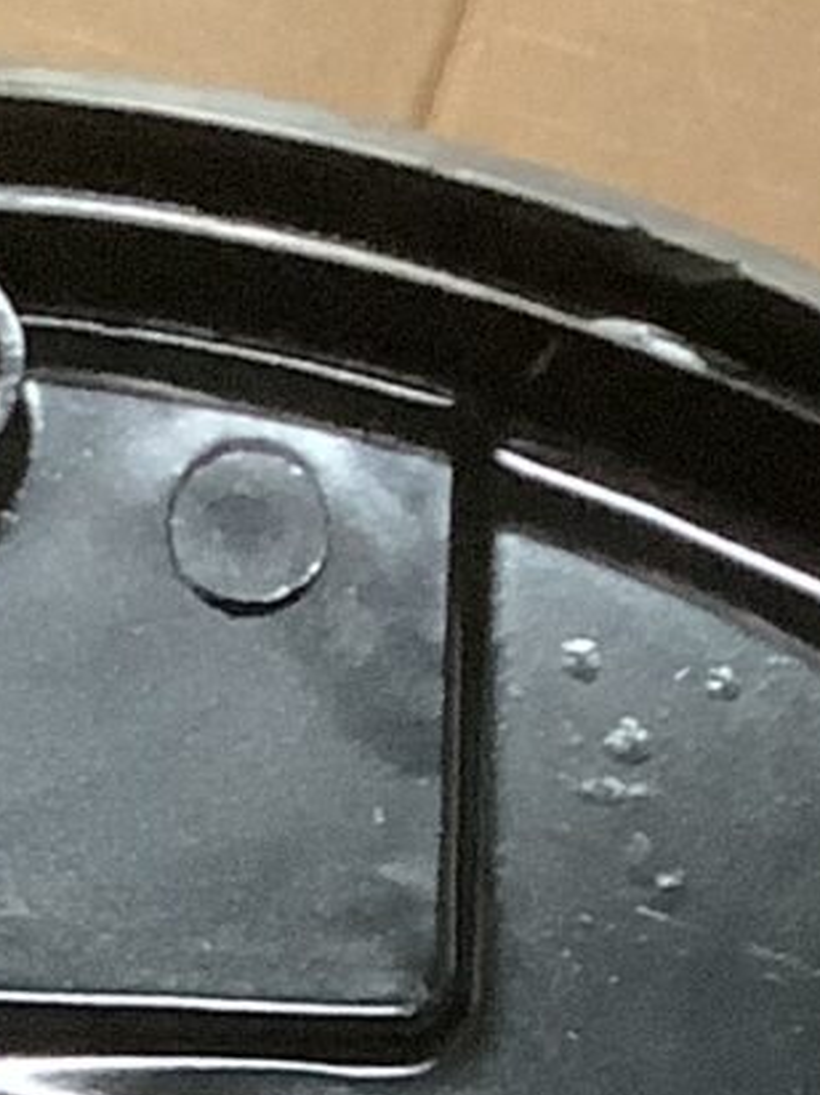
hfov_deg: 7.6
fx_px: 6099
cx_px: -205
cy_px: 2289
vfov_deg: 9.5
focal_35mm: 193
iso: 400
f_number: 2.4
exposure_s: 1/40
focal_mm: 3.3
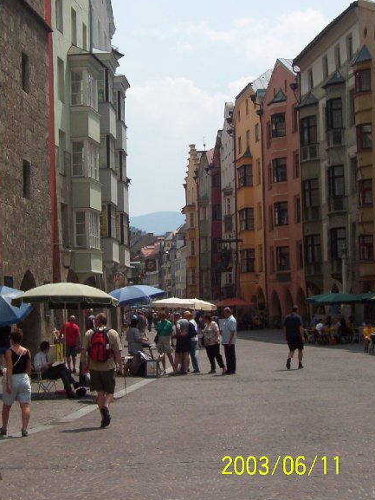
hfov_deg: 20.7
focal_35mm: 71
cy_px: 224
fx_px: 1025
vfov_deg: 27.4
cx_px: 176
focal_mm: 9.98
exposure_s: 1/565
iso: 100
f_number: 6.7
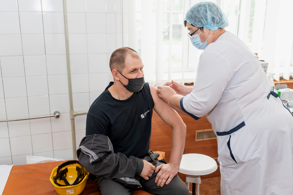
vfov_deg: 37.9
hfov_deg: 54.4
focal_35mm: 35
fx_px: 285
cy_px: 98
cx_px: 146
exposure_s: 1/160
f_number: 2.8
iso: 320
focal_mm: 35
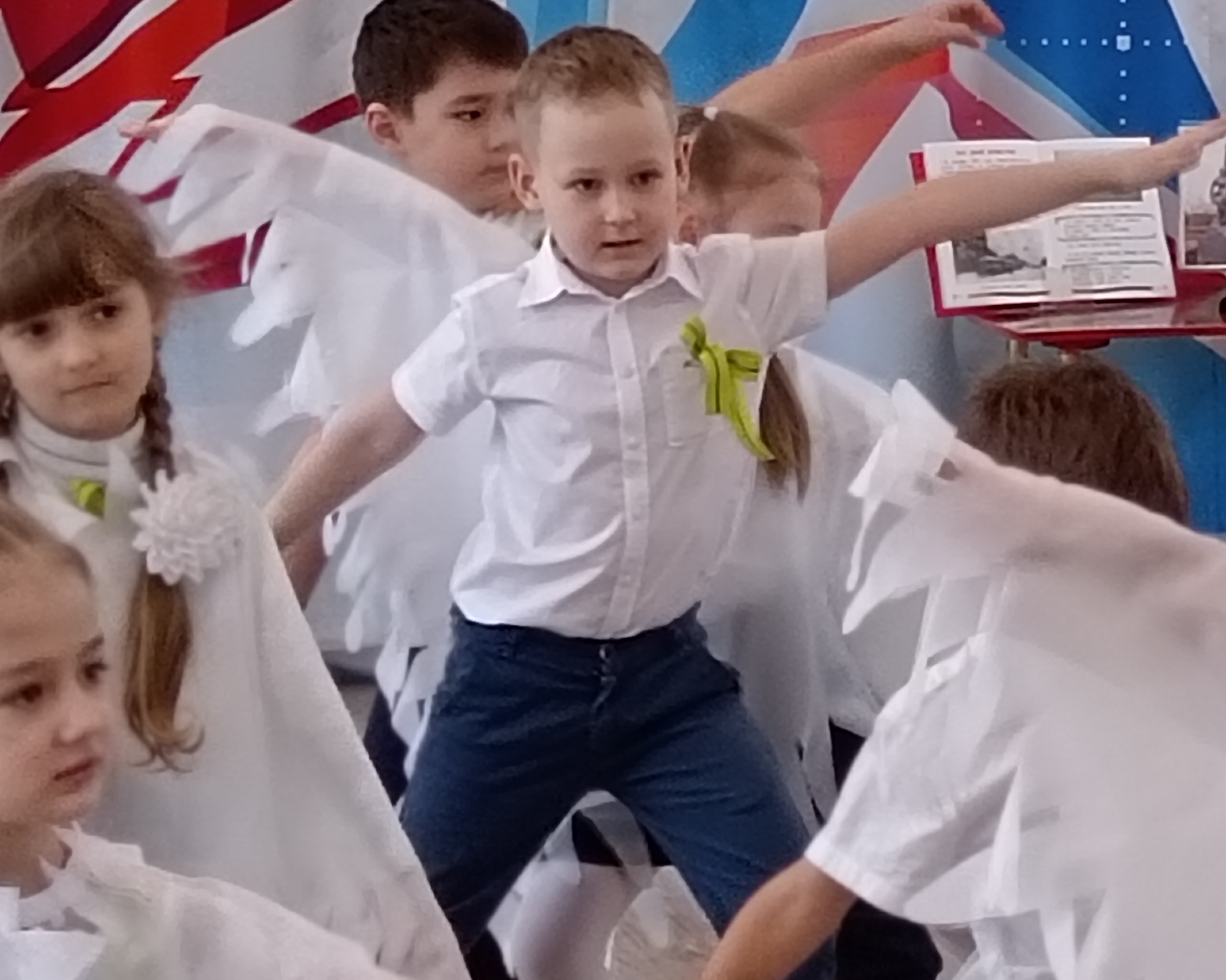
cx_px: 1345
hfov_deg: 10.6
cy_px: 758
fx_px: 6531
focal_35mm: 180
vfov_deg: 8.6
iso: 333
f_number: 1.9
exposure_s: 1/50
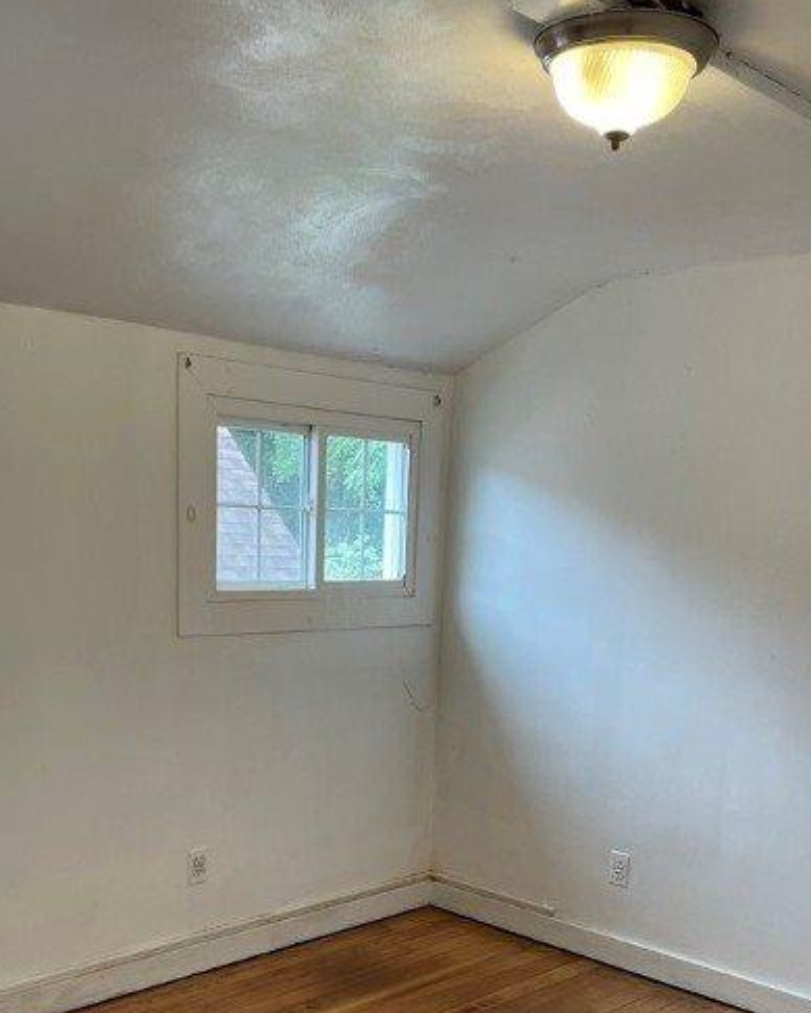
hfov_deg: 37.3
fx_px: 1199
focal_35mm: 40
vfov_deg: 44.2
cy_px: 763
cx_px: 335
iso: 80
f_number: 1.6
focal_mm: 4.2
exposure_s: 1/120
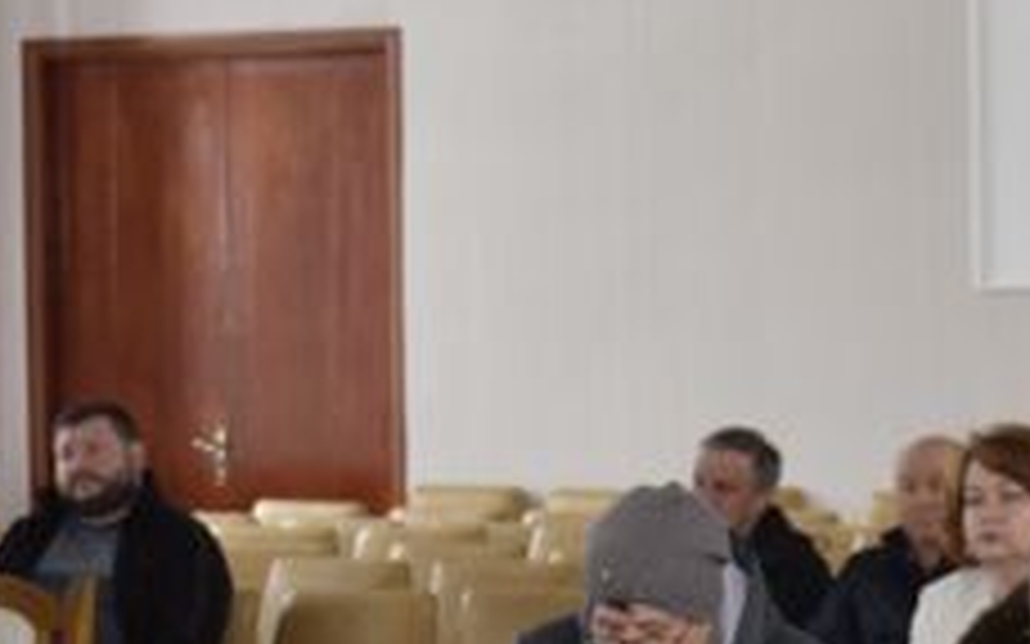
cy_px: 495
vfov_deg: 7.7
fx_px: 4771
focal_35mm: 170
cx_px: 688
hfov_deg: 12.3
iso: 800
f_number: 4.8
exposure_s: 1/100
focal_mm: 34
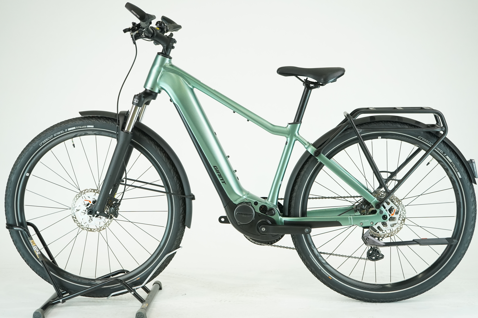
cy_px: 159
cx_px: 239
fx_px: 690
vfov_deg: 26.0
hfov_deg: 38.2
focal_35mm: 52
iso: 1600
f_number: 5.6
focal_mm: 52
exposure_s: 1/200
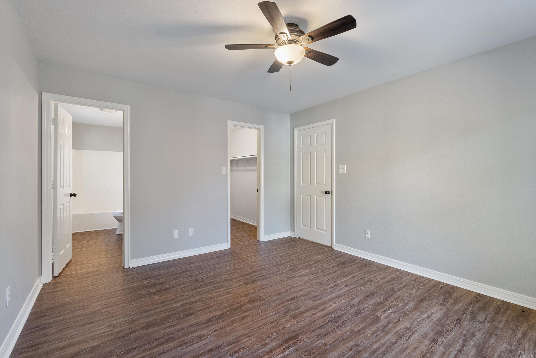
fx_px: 238
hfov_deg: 96.7
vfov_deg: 73.8
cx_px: 268
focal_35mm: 16
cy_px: 179
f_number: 9
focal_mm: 16
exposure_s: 1/2.5
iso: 640
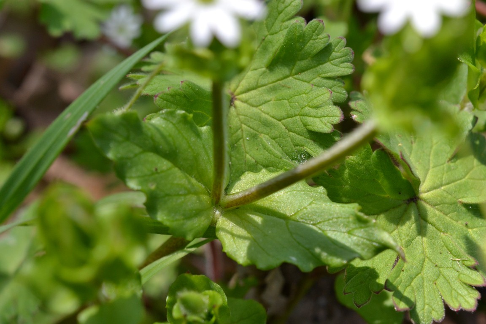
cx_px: 243
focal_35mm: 60
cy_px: 162
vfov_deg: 22.6
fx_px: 810
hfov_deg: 33.4
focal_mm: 40
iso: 400
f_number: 9
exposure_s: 1/250
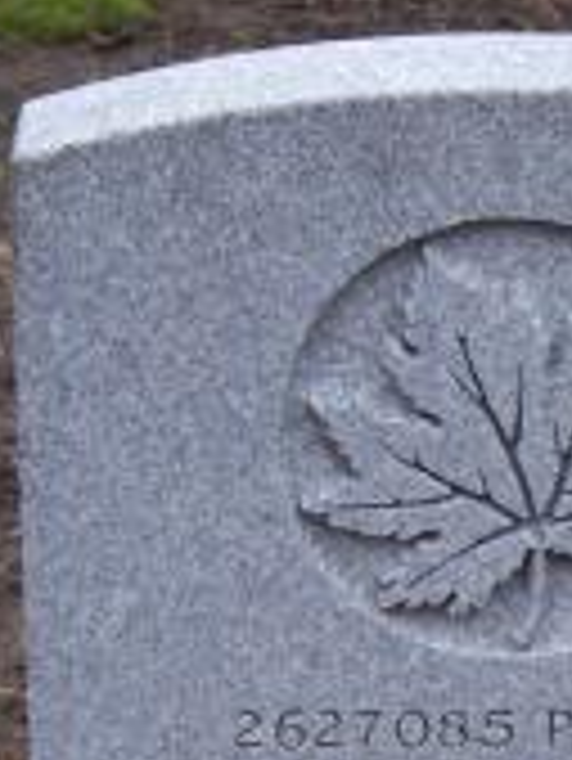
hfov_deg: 6.5
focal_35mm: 230
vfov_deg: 8.5
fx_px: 5061
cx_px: 554
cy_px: 823
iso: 64
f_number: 3.2
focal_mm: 14.6
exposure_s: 1/125
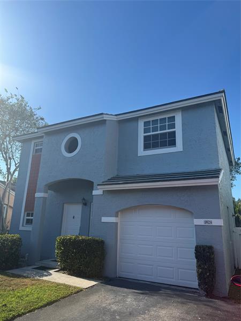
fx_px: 223
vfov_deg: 71.6
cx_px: 120
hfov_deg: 56.8
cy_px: 160
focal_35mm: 24
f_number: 1.78
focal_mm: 6.76
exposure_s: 1/4310
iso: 80
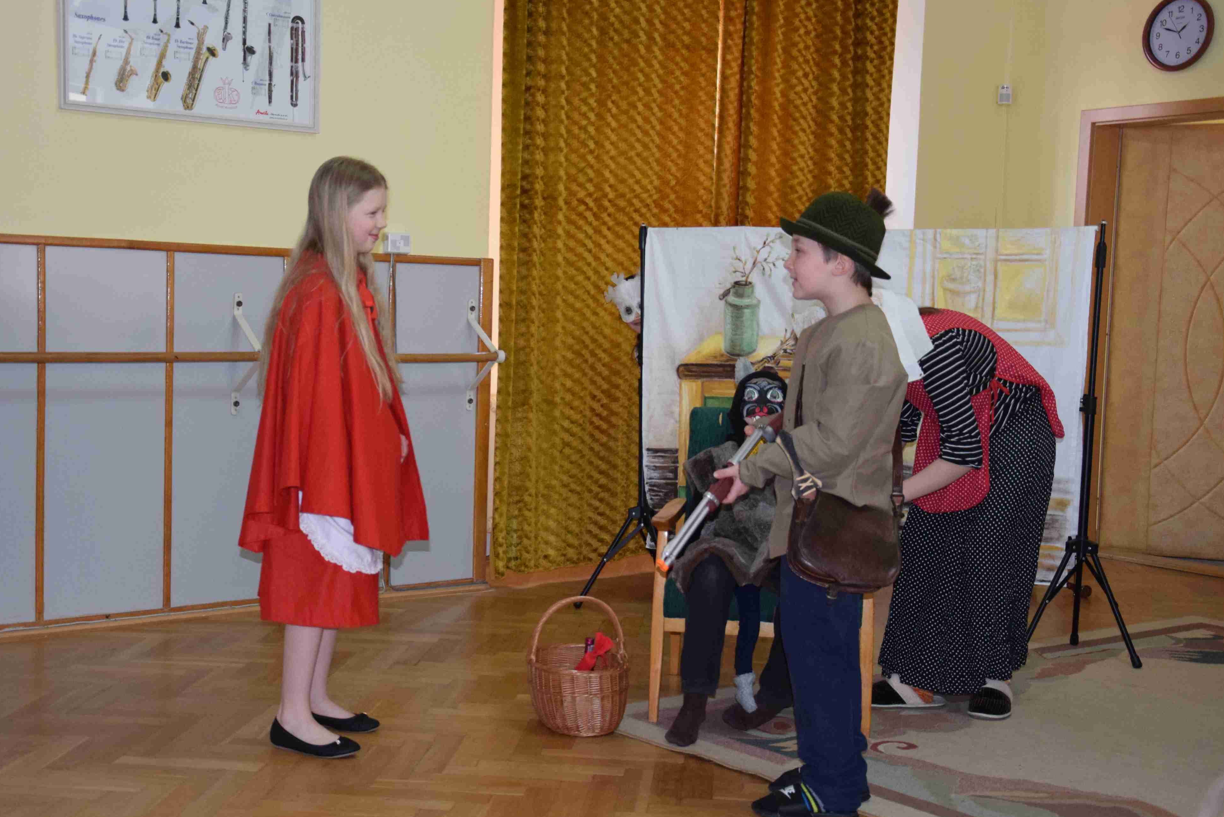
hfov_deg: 40.3
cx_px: 555
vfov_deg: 27.5
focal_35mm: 49
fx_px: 1666
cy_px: 433
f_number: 4
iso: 1600
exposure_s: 1/100
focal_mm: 28
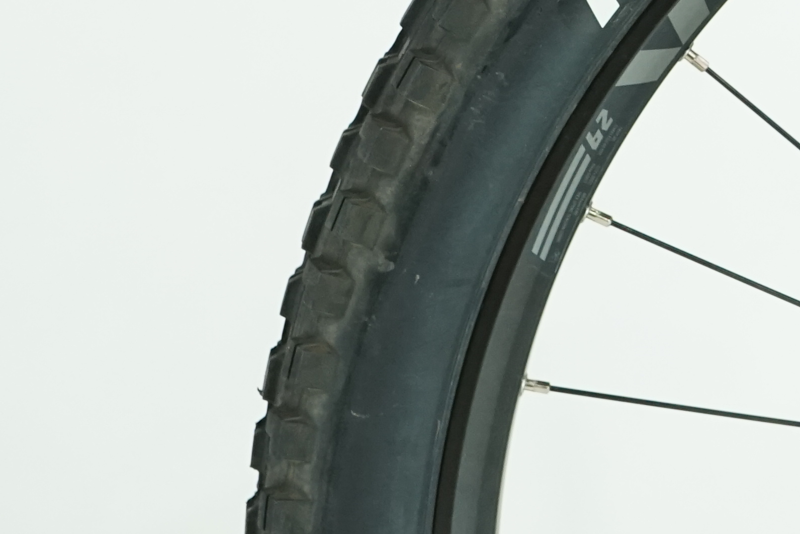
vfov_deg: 10.2
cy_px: -140
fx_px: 2933
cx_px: 1040
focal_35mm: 132
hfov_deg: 14.8
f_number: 5.6
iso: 1600
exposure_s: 1/200
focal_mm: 35
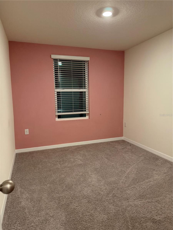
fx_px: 160
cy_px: 115
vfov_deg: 71.6
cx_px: 86
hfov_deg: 56.8
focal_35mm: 24
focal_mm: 6.76
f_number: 1.78
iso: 320
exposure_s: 1/60
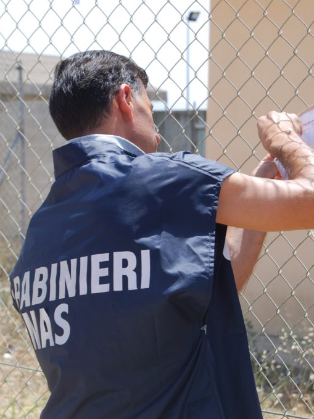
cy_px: 211
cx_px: 162
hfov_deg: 12.4
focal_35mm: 120
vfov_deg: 16.5
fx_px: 1448
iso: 100
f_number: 6.3
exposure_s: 1/160
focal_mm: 55
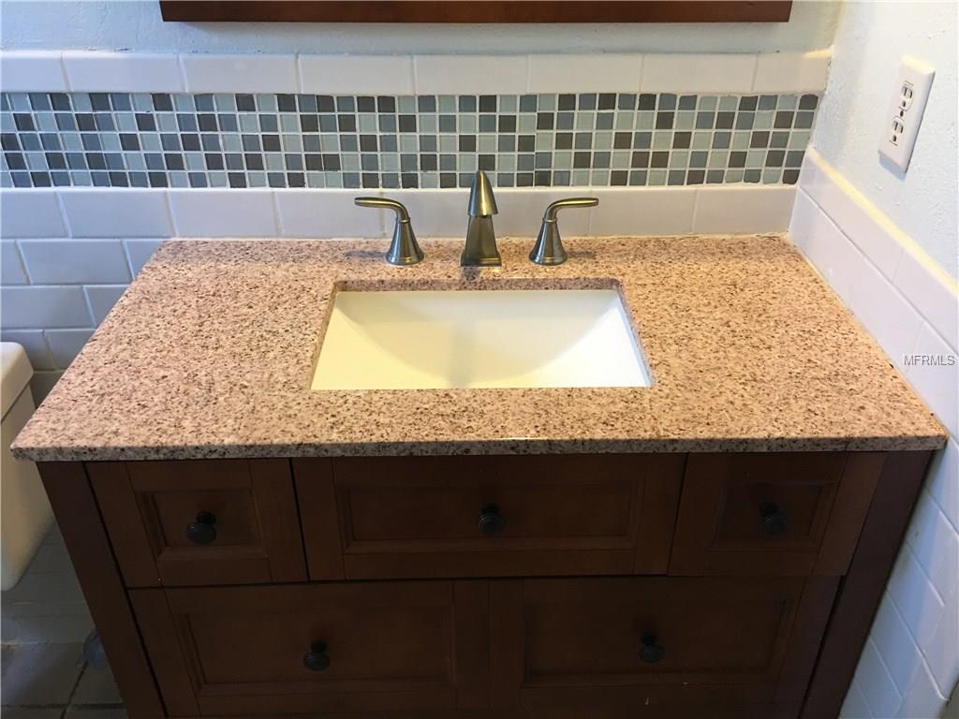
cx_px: 480
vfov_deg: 48.2
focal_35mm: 29
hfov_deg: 61.7
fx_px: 803
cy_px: 360
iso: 40
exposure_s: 1/15
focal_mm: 4.15
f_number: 2.2
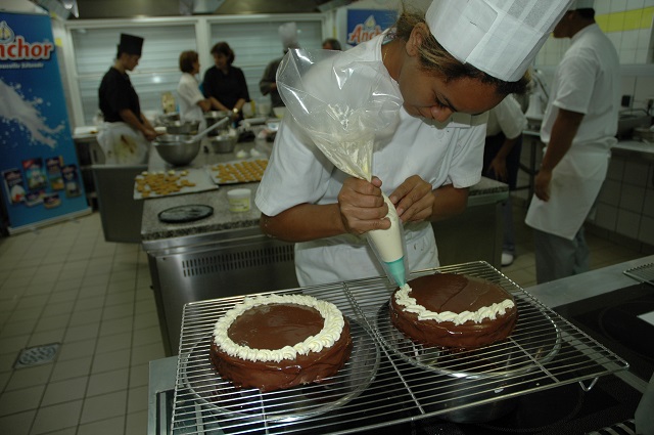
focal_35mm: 27
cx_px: 327
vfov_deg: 47.8
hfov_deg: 67.4
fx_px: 490
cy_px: 218
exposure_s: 1/60
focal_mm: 18
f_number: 3.5
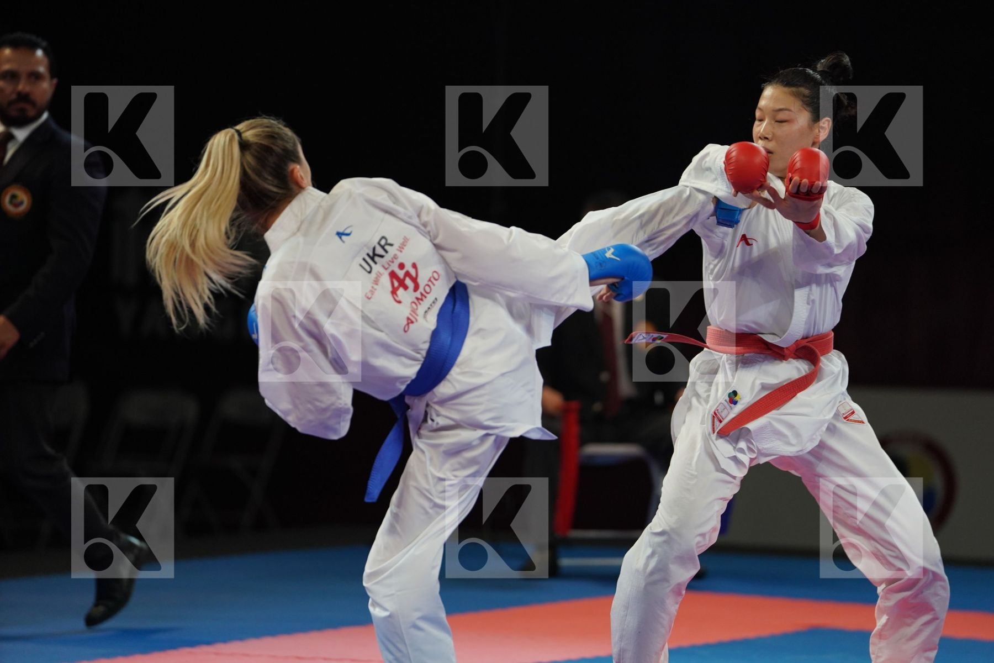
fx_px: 5522
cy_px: 332
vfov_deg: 6.9
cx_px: 497
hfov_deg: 10.3
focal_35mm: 200
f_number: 2.8
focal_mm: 200
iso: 1600
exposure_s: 1/1000
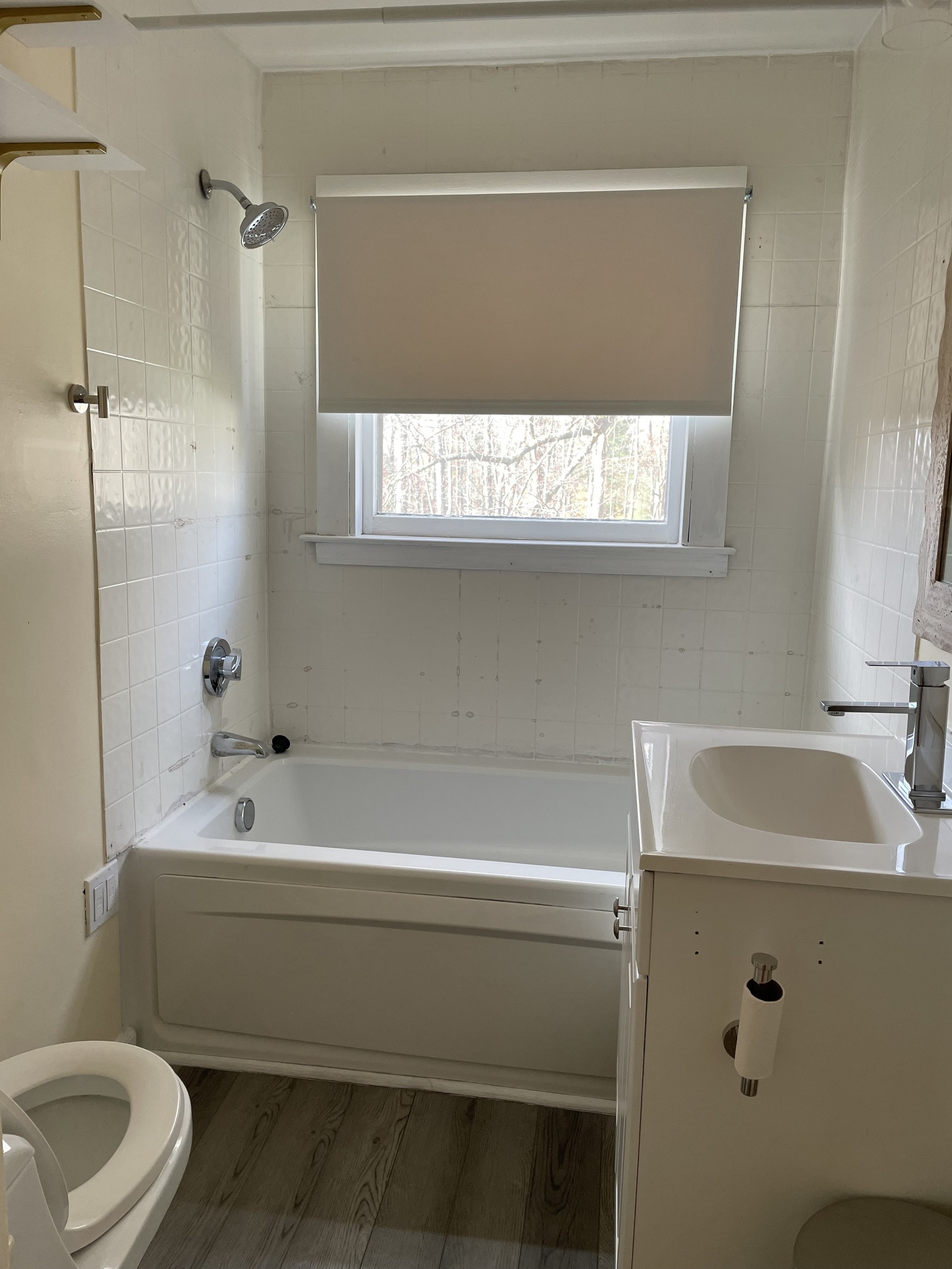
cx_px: 476
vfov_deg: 67.3
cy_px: 634
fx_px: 953
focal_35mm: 26
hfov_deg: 53.1
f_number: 1.6
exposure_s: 1/103
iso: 125
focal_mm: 4.2
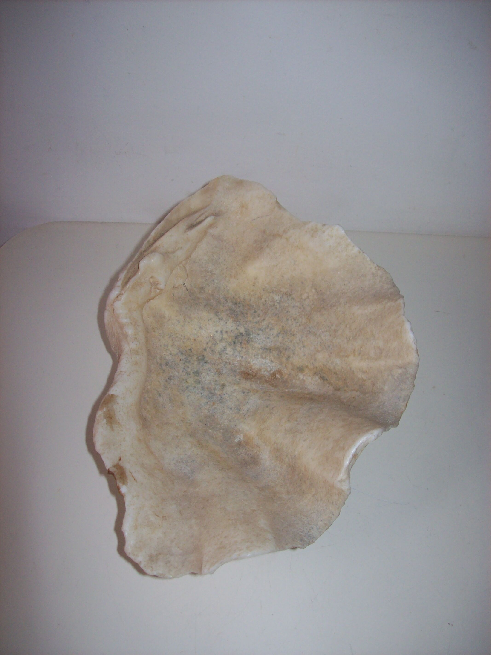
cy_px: 328
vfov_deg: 51.4
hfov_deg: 39.6
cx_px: 246
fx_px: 681
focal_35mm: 36
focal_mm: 6
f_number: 2.7
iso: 80
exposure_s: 1/64
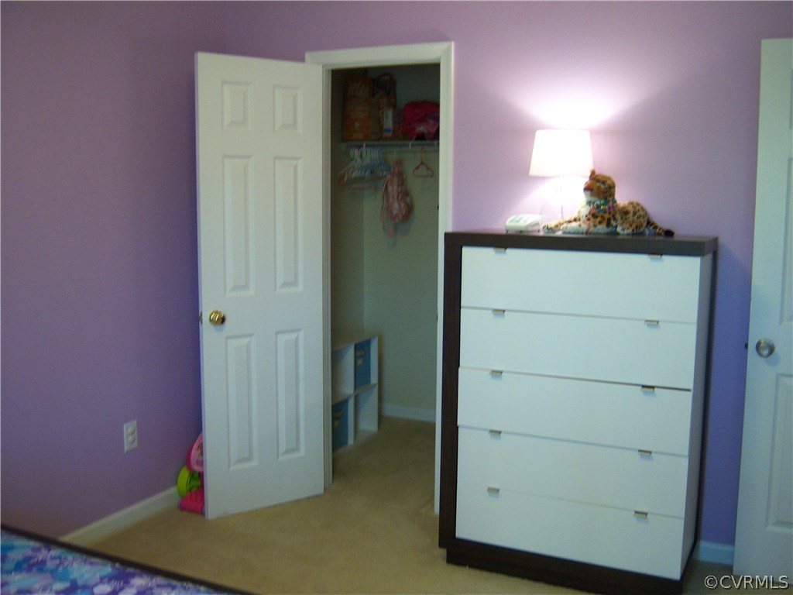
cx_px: 396
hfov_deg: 51.4
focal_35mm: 36
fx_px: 825
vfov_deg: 39.7
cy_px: 298
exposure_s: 1/15
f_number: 2.8
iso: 160
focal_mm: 7.5
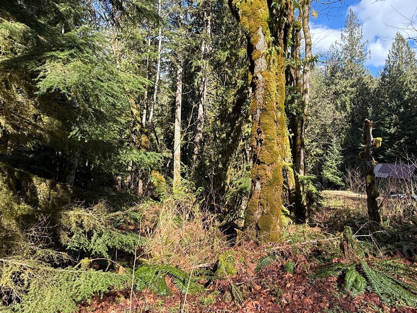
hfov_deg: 80.8
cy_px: 124
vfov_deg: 65.3
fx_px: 241
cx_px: 249
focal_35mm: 20
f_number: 2.2
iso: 64
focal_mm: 2.22
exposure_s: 1/436
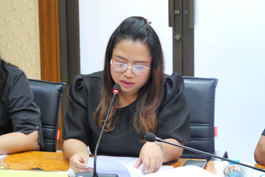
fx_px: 840
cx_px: 132
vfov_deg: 12.0
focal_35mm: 114
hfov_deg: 17.9
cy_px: 88
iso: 3200
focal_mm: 55
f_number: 5.6
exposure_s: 1/20
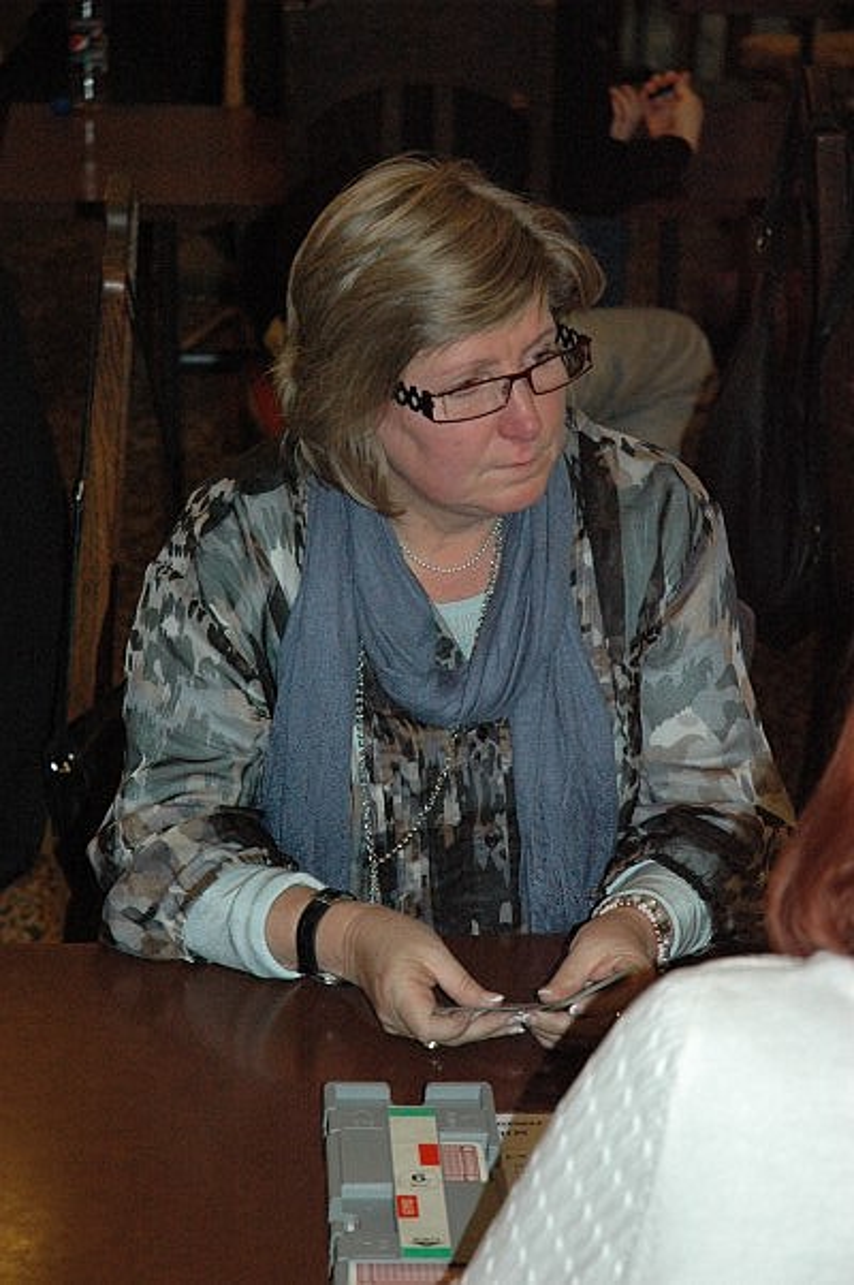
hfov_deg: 14.0
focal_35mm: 98
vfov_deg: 20.9
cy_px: 642
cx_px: 427
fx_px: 3477
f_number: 5
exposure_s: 1/60
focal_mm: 65
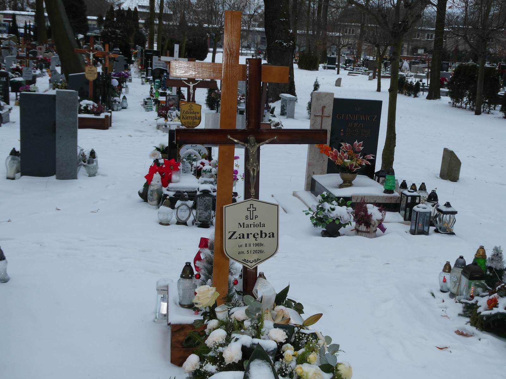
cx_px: 253
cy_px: 190
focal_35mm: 44
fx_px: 643
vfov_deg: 32.9
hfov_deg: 42.9
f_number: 3.9
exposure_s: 1/60
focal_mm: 7.8
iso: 100
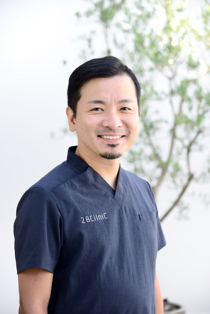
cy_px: 157
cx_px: 105
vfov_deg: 18.3
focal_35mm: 112
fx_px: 979
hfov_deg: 12.2
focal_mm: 112
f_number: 5.6
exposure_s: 1/125
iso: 125
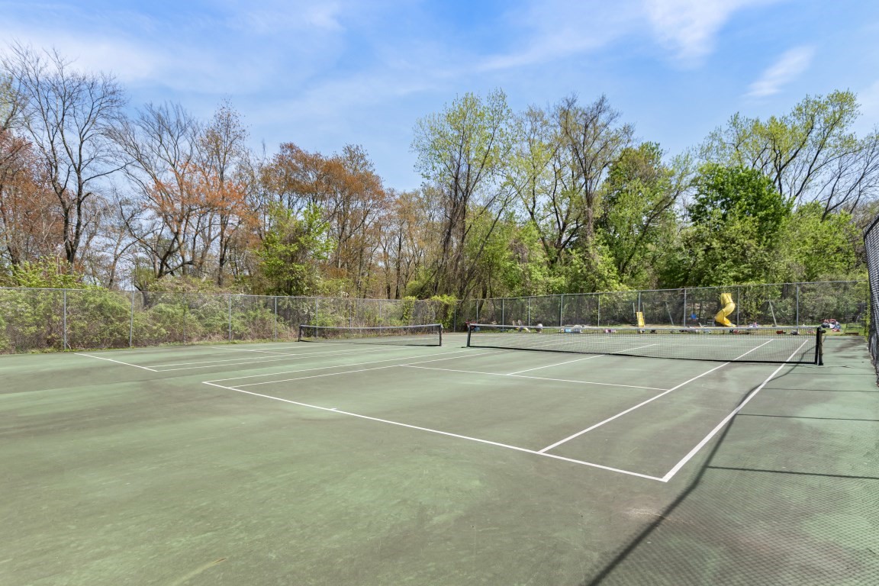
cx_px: 440
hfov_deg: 90.0
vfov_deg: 67.4
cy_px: 293
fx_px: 439
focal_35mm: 18
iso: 320
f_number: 5.6
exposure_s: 1/1250
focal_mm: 12
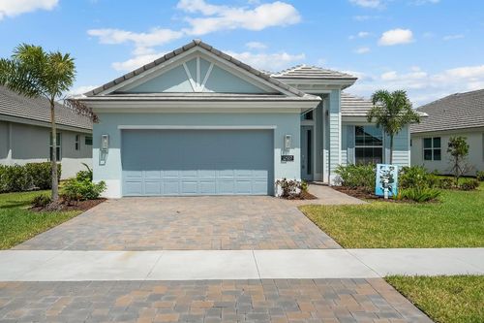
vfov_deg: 43.6
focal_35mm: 30
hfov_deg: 61.9
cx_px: 242
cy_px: 162
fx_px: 403
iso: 1600
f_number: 8
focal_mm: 30
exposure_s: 1/800
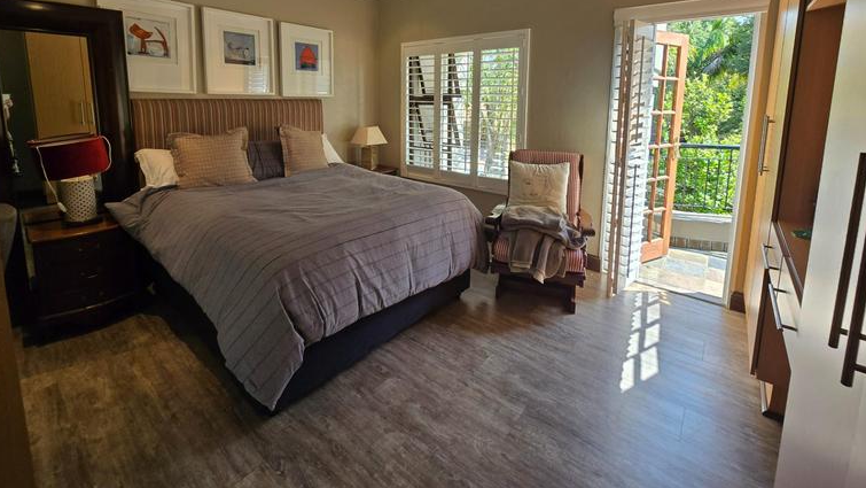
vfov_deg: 68.1
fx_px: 345
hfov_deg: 103.0
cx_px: 428
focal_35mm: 15
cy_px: 154
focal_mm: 2.2
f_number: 2.2
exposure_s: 1/138
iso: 50
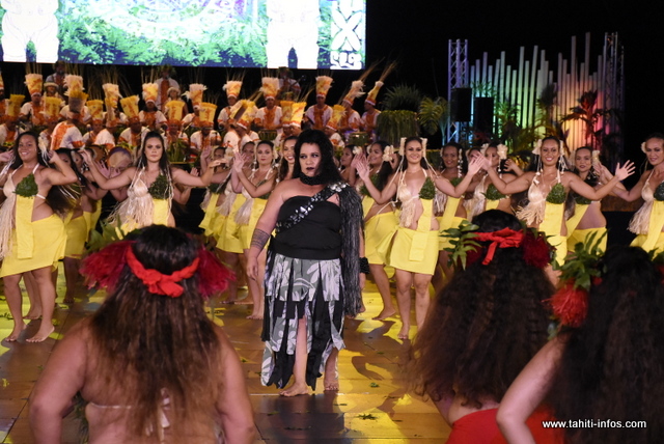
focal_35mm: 120
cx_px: 332
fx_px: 2215
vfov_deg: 11.4
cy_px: 222
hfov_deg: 17.0
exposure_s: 1/400
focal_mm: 80
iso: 6400
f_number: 7.1
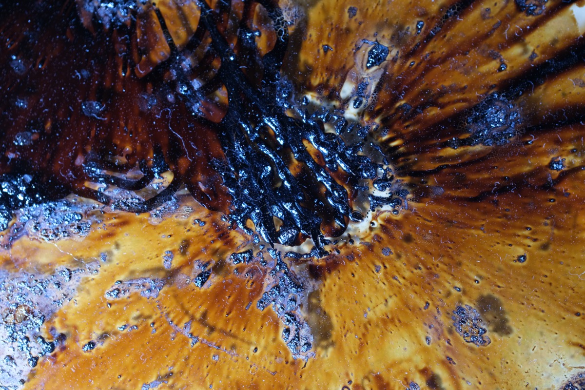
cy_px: 195
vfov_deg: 11.4
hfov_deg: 17.1
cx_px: 292
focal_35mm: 120
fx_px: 1950
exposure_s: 1/30
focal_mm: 80
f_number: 4.5
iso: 640
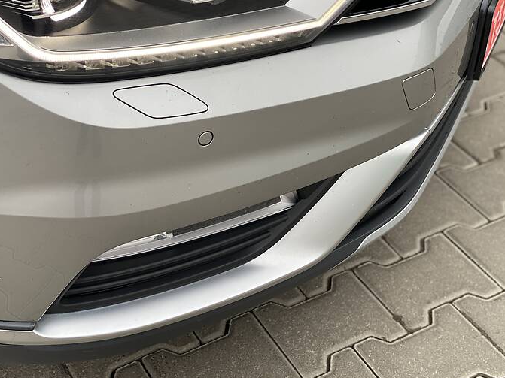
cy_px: 165
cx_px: 250
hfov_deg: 31.2
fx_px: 904
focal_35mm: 62
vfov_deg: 23.6
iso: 32
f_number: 2
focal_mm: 6
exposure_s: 1/122
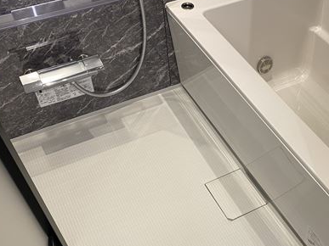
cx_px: 220
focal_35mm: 43
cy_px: 177
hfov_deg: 43.2
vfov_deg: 33.1
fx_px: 409
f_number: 1.8
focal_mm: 4.25
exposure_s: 1/50
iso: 80
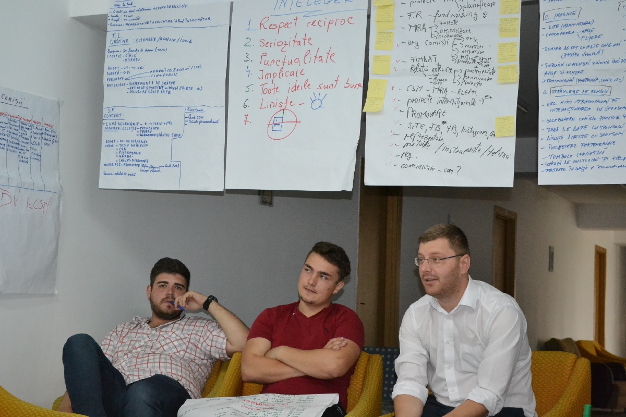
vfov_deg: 20.2
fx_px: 1174
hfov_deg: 29.9
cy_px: 208
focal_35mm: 68
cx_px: 313
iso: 3200
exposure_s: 1/60
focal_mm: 45
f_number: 5.3
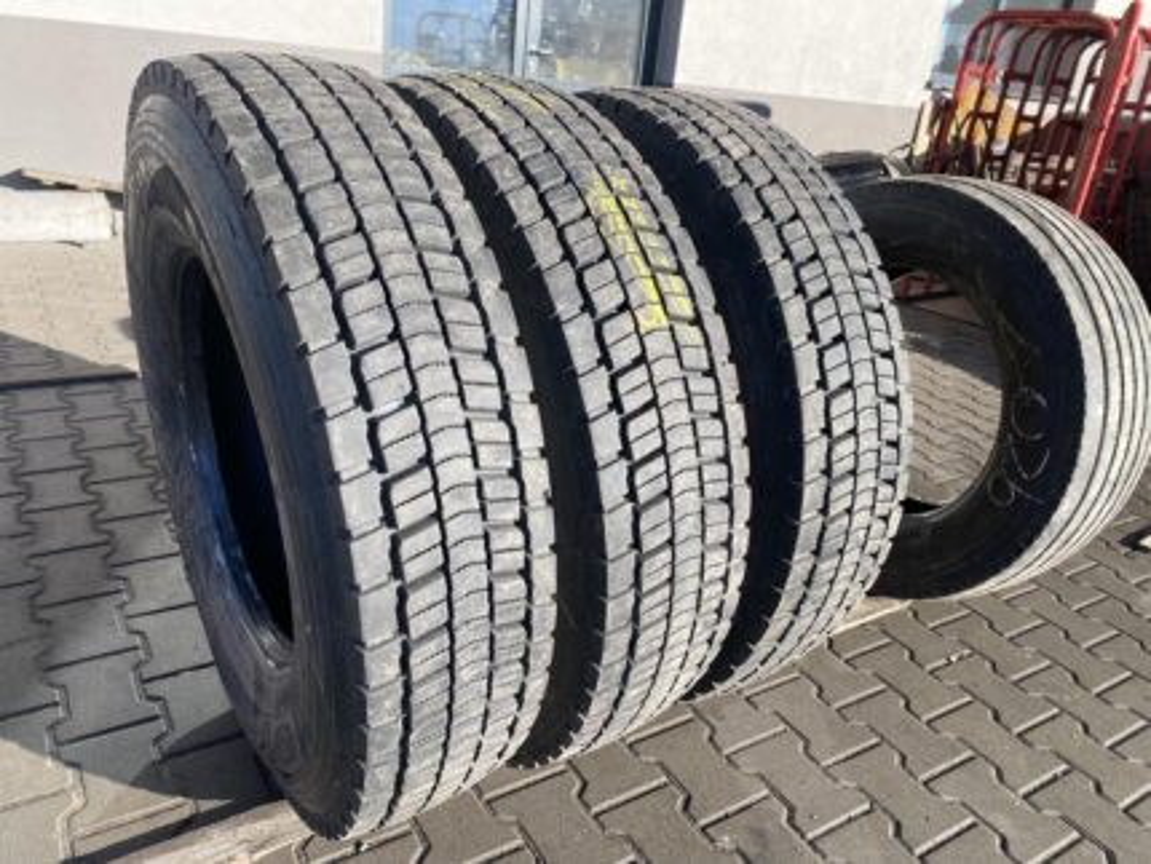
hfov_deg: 67.3
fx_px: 865
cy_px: 432
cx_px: 576
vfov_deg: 53.1
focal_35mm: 26
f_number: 1.8
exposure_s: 1/685
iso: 32
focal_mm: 4.25
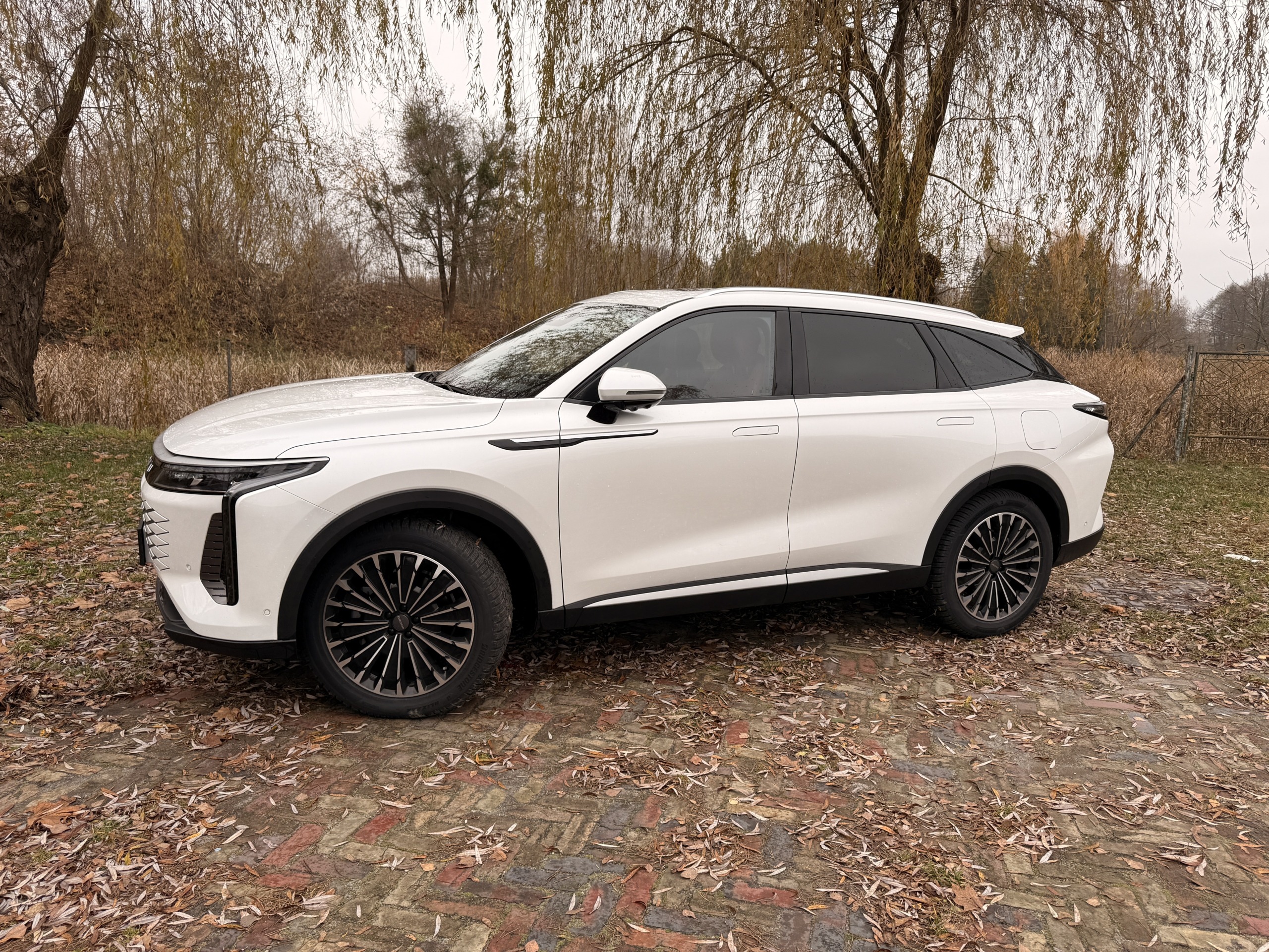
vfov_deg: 56.8
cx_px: 634
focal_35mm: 24
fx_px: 880
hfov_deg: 71.6
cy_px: 476
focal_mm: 6.76
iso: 80
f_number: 1.78
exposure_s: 1/563
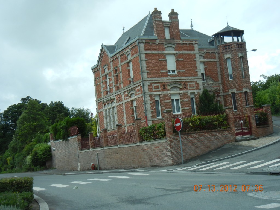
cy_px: 105
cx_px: 140
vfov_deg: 28.0
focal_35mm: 52
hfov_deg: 36.8
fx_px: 421
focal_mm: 9.3
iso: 160
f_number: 3.9
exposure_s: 1/802
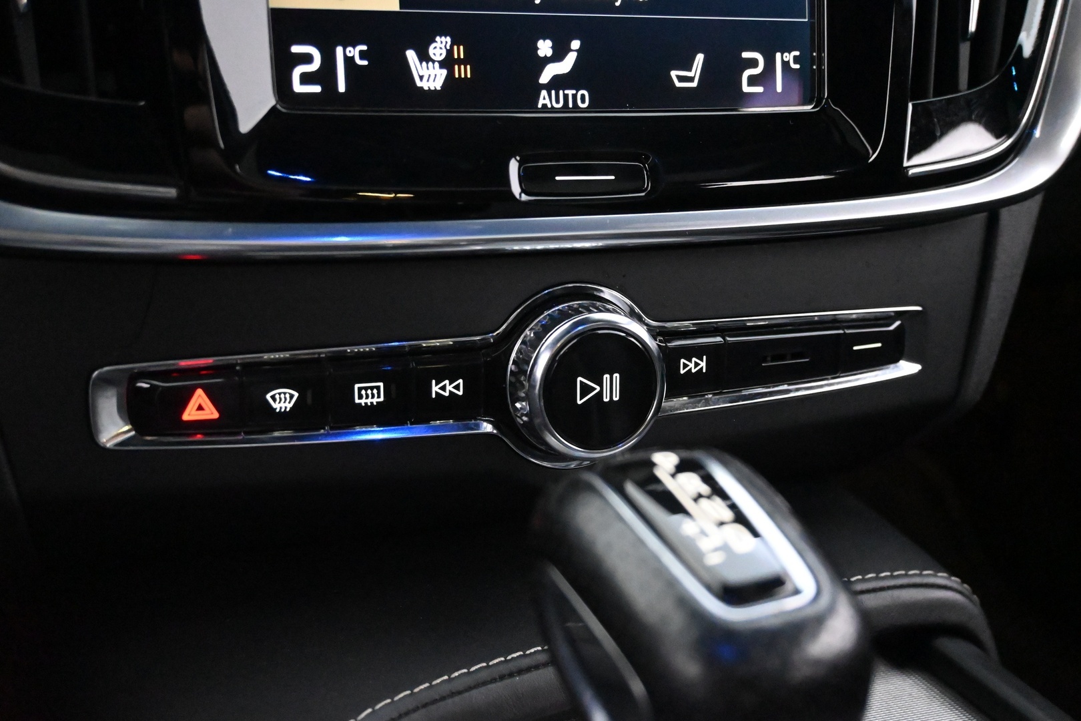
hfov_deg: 48.7
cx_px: 540
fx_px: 1194
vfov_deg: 33.6
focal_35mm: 40
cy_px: 360
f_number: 4.5
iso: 12800
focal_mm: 26.5
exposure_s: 1/40
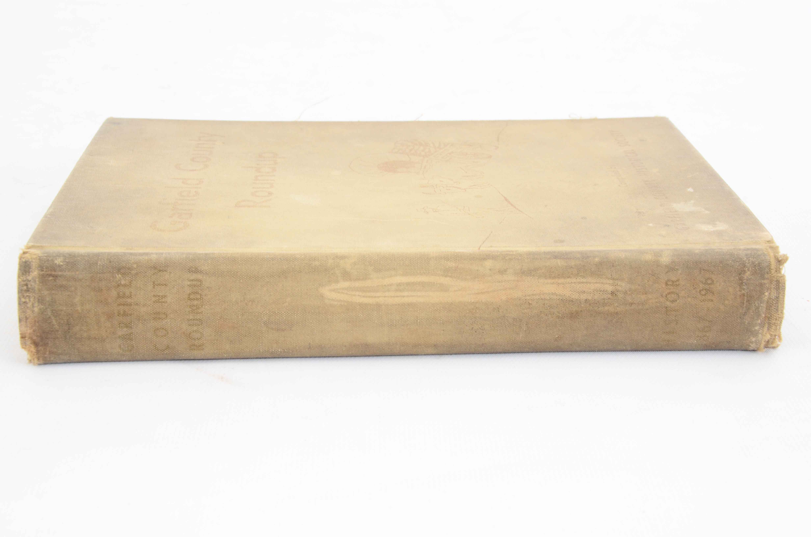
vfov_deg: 22.5
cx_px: 406
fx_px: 1349
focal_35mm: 60
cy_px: 268
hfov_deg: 33.5
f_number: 11
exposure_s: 1/80
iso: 400
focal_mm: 40
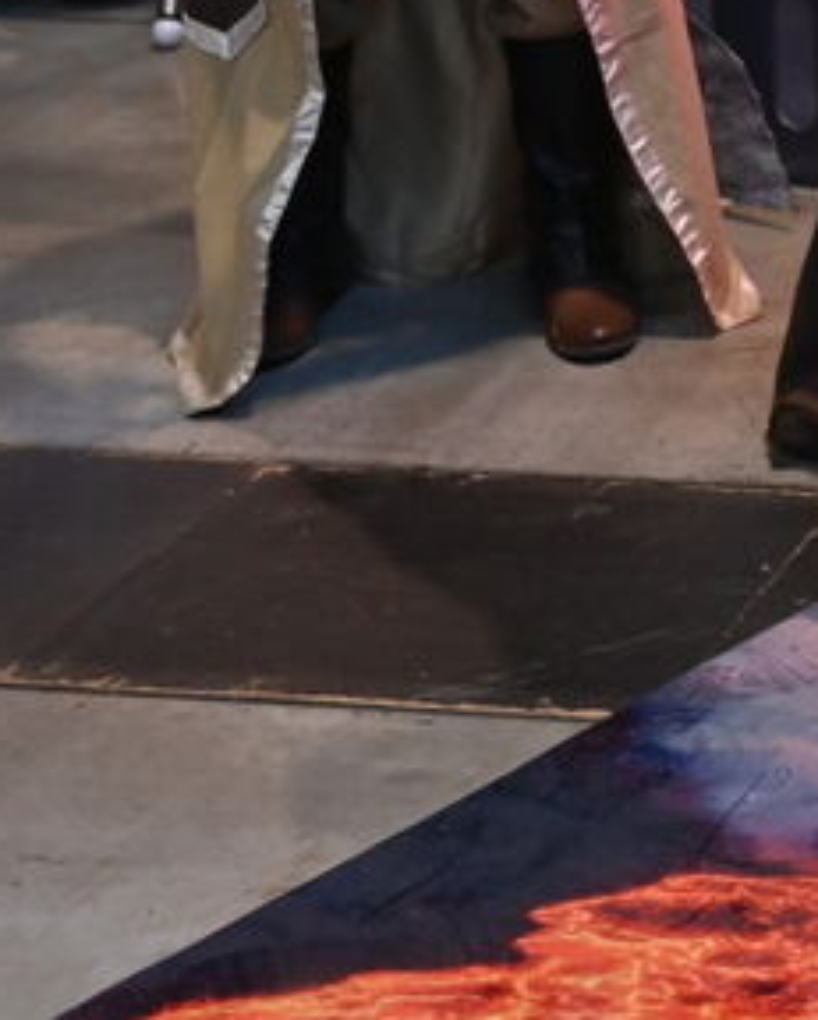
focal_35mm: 121
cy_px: -140
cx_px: 1707
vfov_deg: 15.4
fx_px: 3656
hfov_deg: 11.4
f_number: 2.8
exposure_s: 1/125
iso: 800
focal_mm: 31
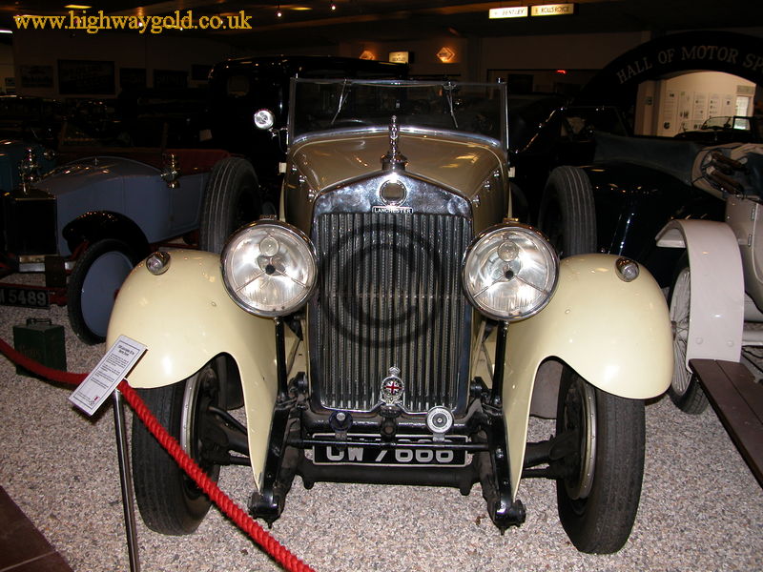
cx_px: 382
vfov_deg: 40.7
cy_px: 286
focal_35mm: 35
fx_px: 771
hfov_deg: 52.6
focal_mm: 8.9
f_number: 2.8
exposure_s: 1/60
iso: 100
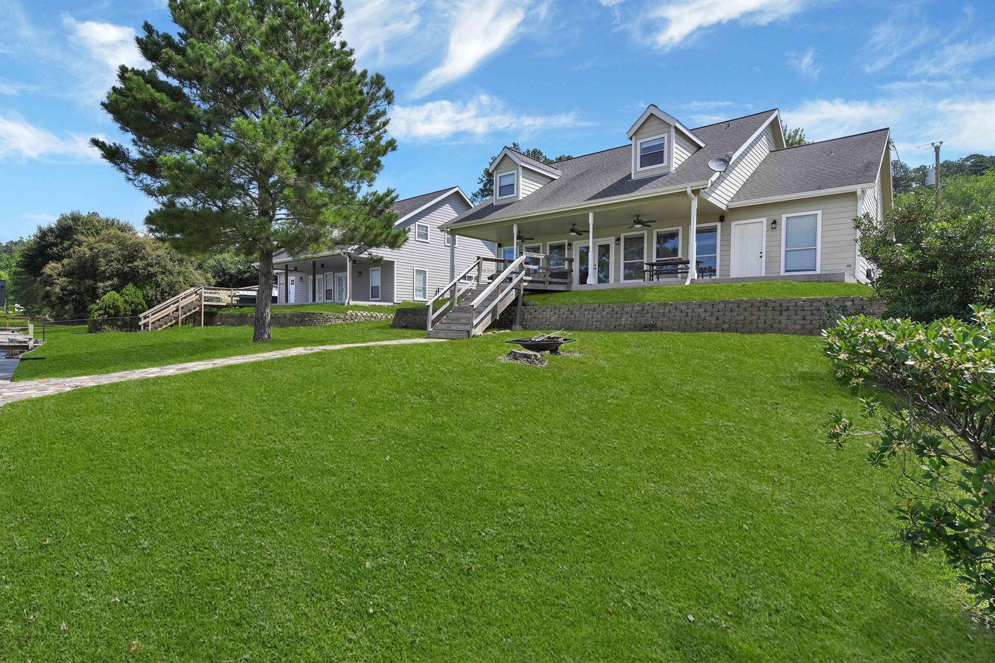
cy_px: 341
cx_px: 496
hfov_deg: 90.0
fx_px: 497
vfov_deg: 67.4
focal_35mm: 18
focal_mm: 17
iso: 100
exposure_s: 1/250
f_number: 8
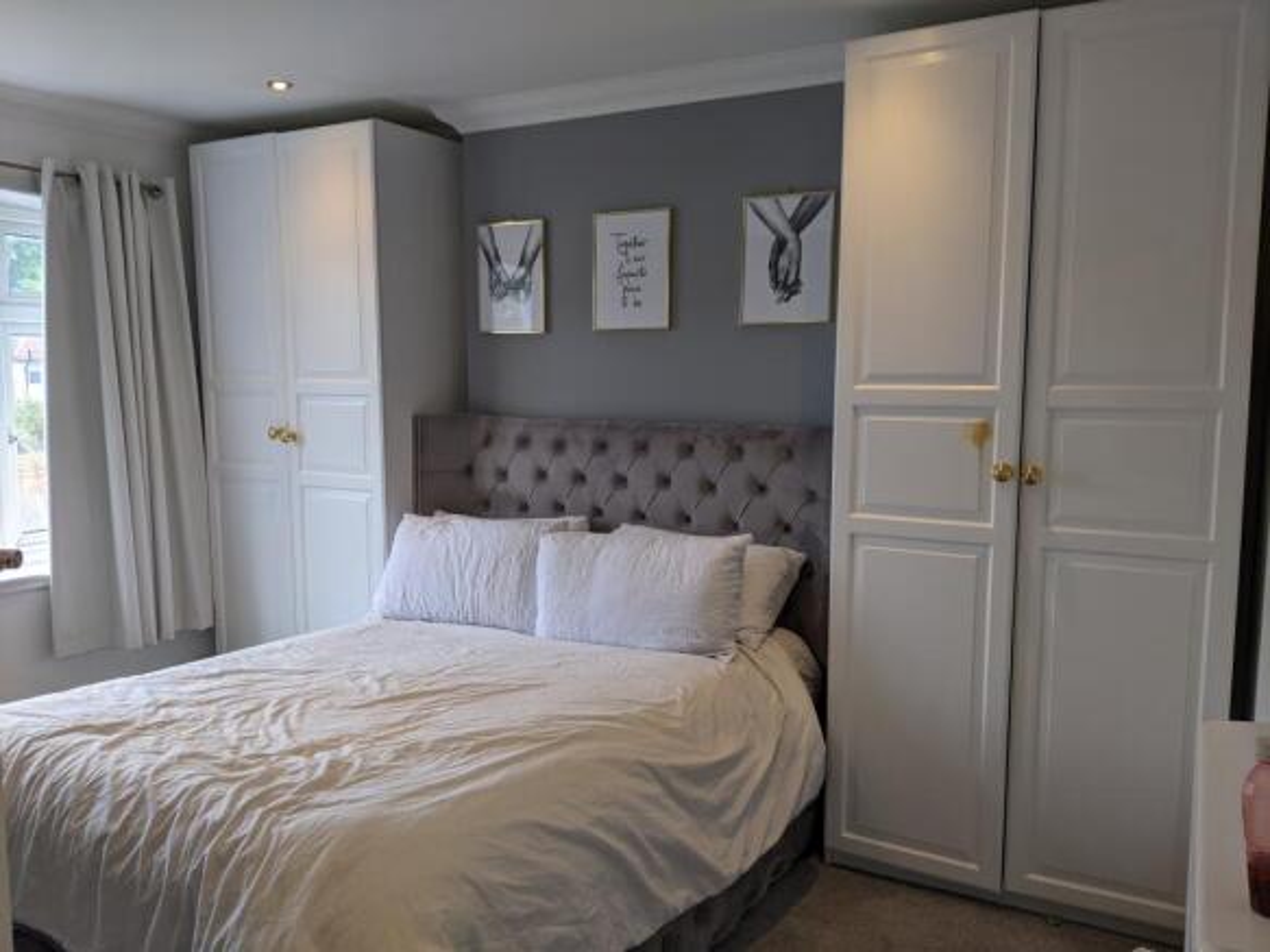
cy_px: 476
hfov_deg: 65.3
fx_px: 990
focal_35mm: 27
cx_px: 635
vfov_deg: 51.3
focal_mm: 4.44
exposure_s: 1/99.9
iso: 54
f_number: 1.8
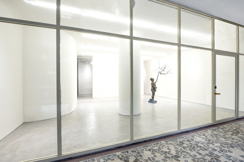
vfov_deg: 73.7
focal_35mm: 16
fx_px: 108
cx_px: 126
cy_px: 83
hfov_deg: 96.7
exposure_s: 1/2.5
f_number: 13
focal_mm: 15
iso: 100
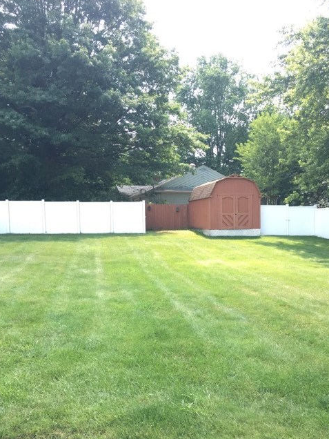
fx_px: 444
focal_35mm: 35
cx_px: 178
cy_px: 255
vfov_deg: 52.4
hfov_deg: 40.7
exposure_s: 1/384
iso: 64
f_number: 2.2
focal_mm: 4.15
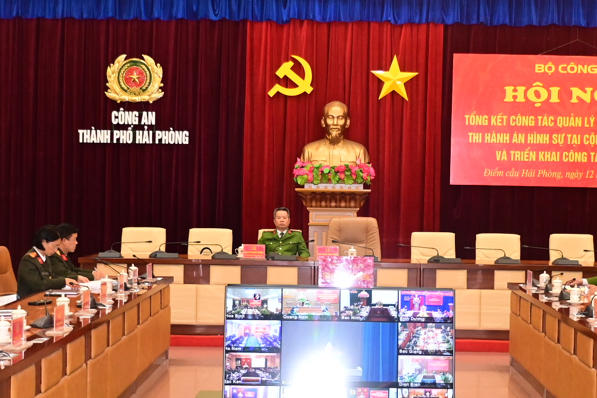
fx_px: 1227
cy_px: 232
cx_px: 344
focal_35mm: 74
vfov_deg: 18.4
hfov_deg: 27.3
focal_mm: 26
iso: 2500
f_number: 3.8
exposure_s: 1/200
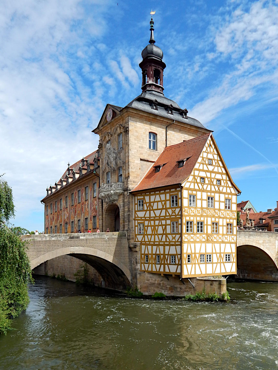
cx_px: 144
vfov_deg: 58.9
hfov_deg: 46.8
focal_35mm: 30
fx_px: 321
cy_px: 240
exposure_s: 1/400
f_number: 6
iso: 125
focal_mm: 4
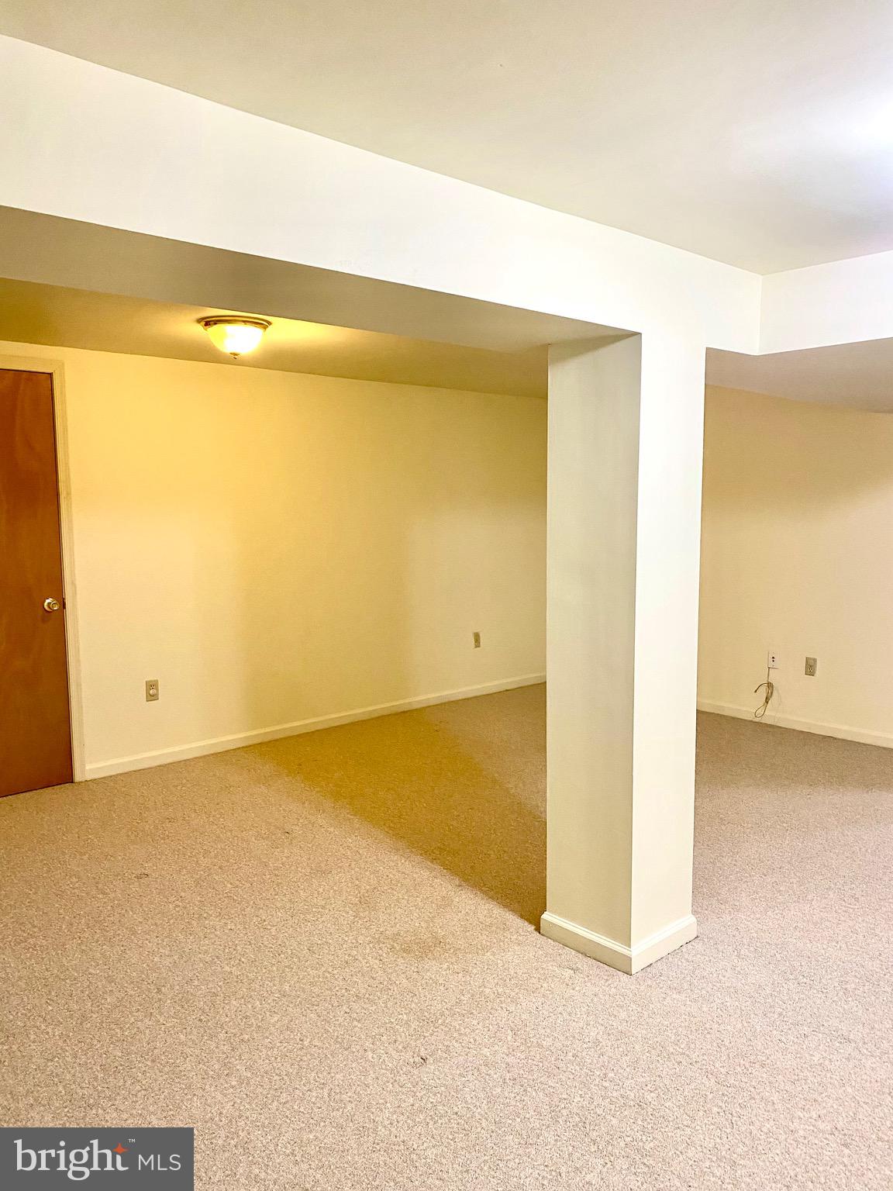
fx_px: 894
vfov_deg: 67.3
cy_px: 596
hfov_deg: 53.1
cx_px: 446
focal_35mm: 26
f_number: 1.8
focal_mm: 4.25
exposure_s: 1/60
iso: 160
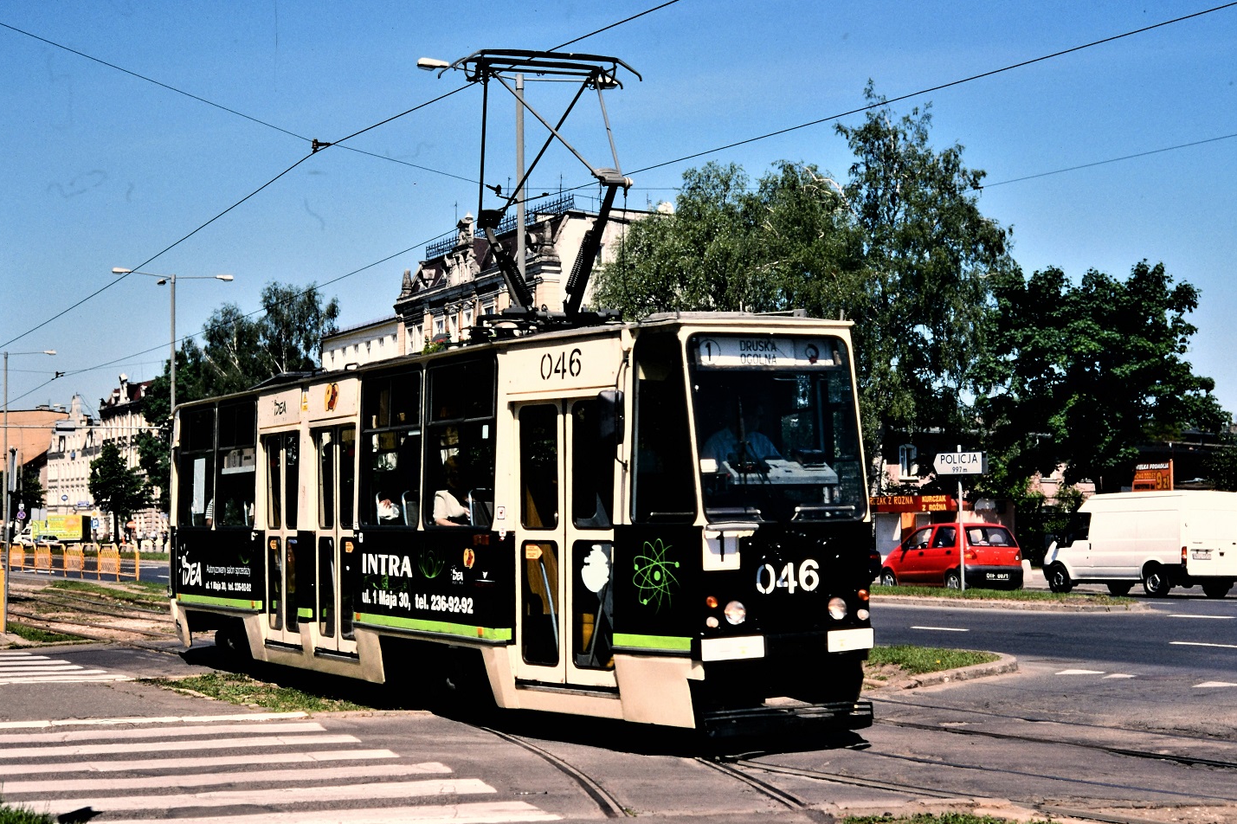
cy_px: 418
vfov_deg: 21.6
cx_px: 590
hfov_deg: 31.9
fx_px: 2164
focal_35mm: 63
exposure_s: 13
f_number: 22
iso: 100
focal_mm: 60
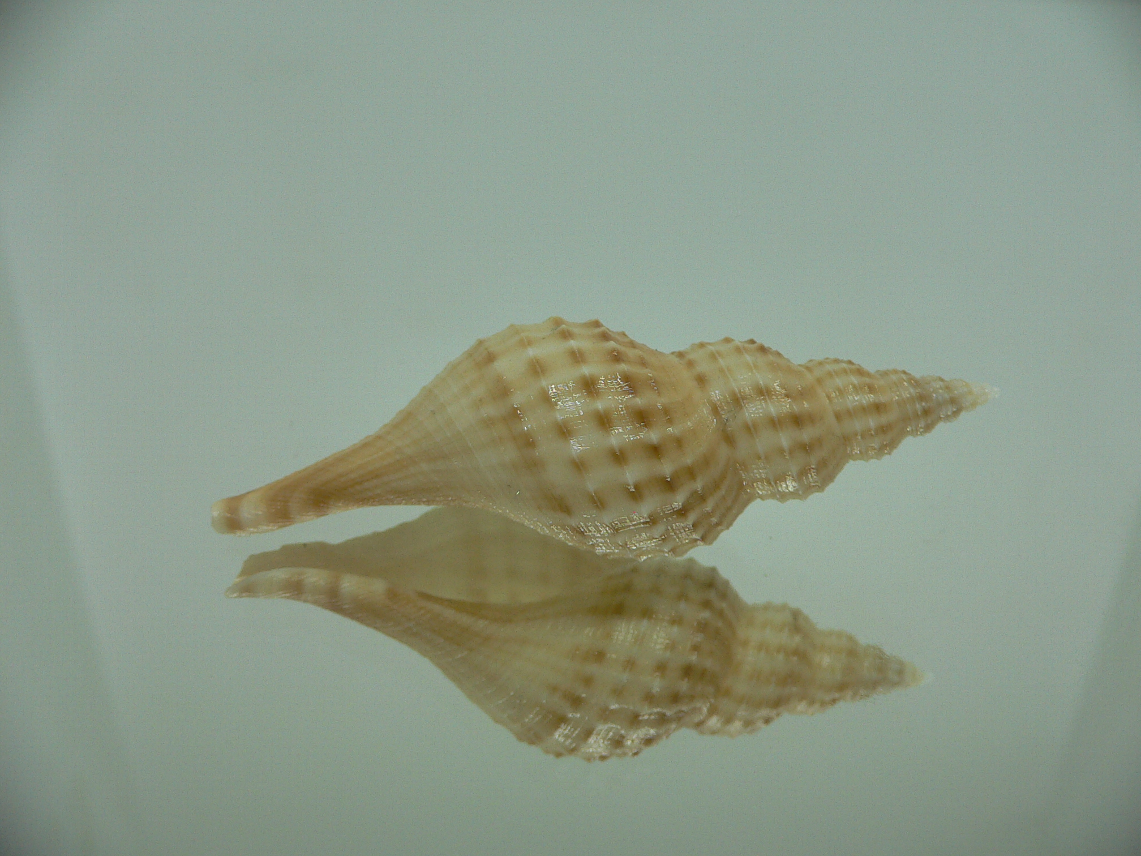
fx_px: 1154
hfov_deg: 52.6
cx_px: 570
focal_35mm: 35
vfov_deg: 40.7
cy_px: 428
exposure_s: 1/60
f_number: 2.8
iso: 100
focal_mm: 4.6
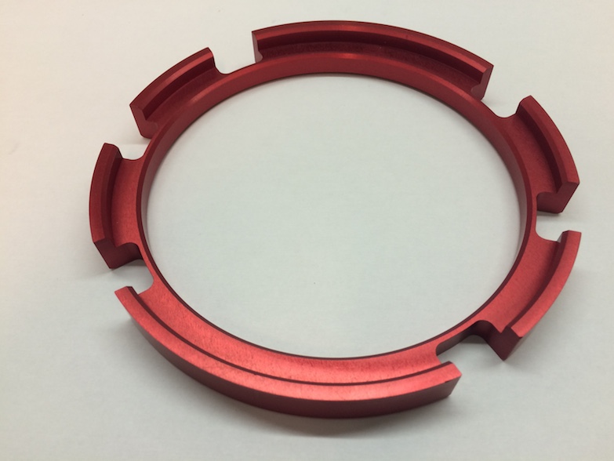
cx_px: 307
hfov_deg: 61.6
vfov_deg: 48.3
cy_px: 230
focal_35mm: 29
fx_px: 515
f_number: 2.2
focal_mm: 4.15
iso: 40
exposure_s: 1/33
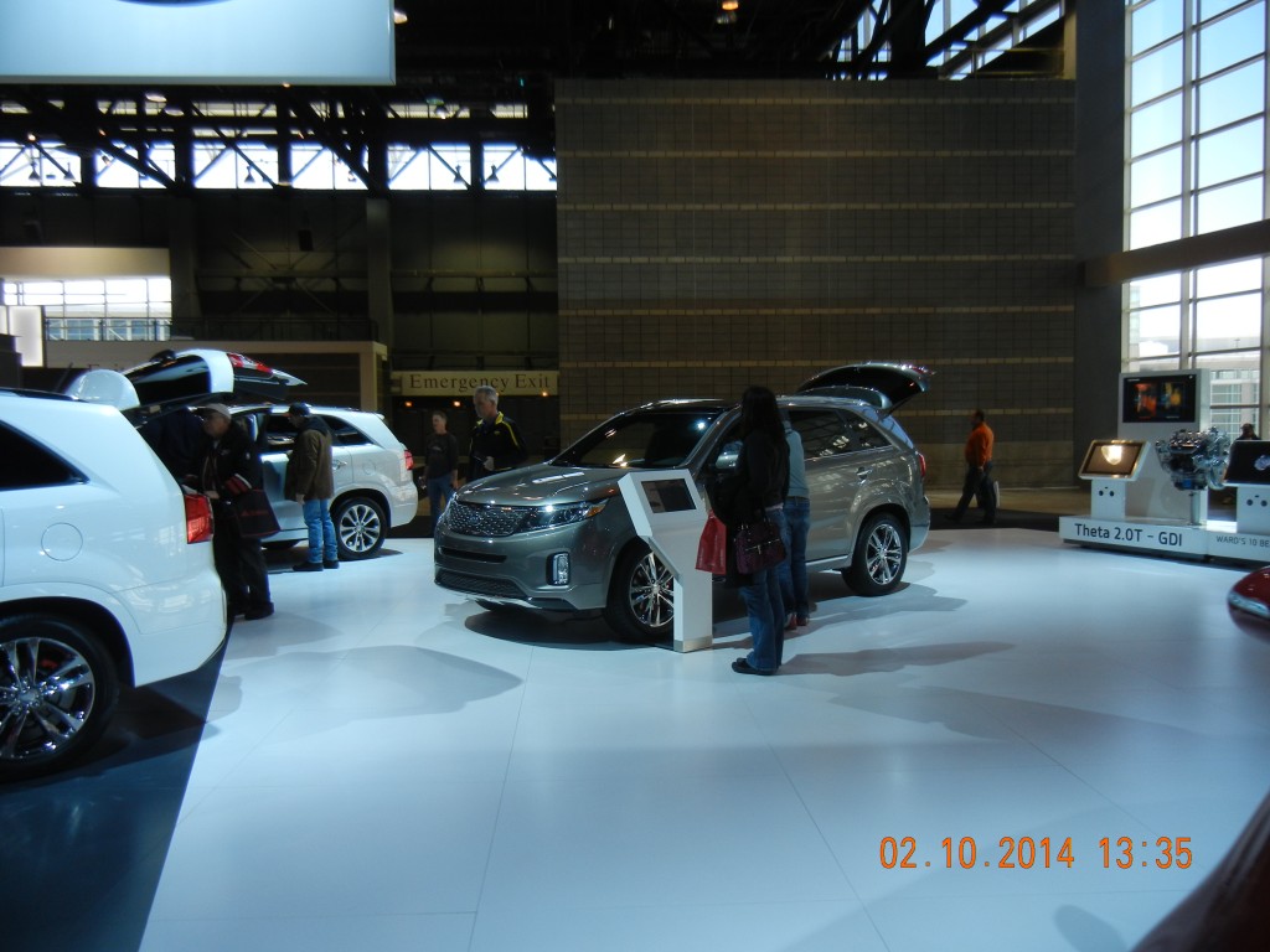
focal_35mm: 30
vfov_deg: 46.8
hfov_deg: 60.0
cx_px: 635
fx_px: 1101
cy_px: 476
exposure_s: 1/94.5
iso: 160
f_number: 3.5
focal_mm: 5.4
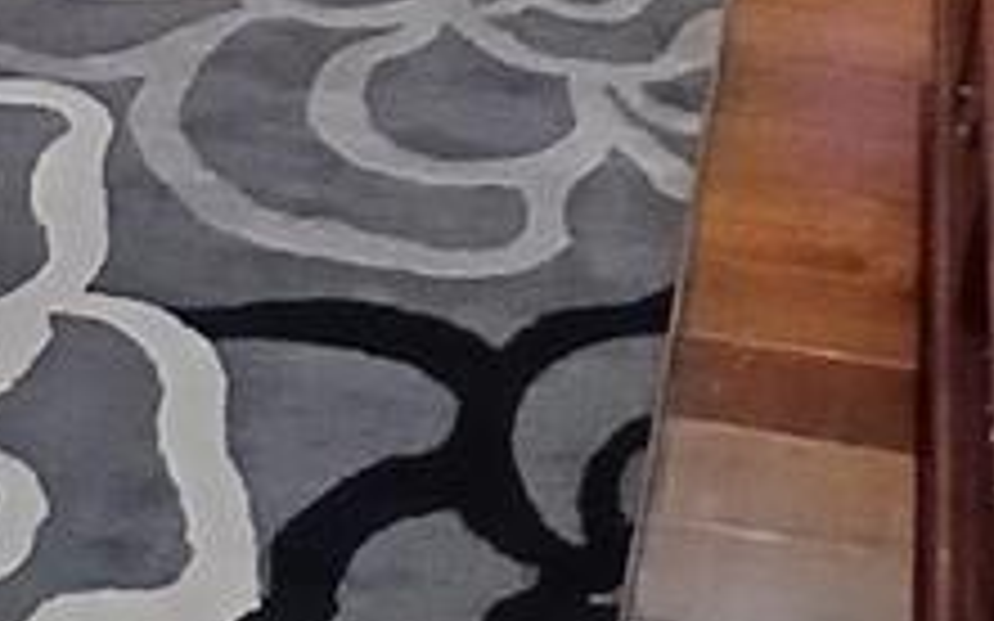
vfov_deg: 14.3
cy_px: -153
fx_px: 2383
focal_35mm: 88
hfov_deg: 23.6
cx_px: 490
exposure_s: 1/24
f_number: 2.2
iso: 640
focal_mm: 1.4
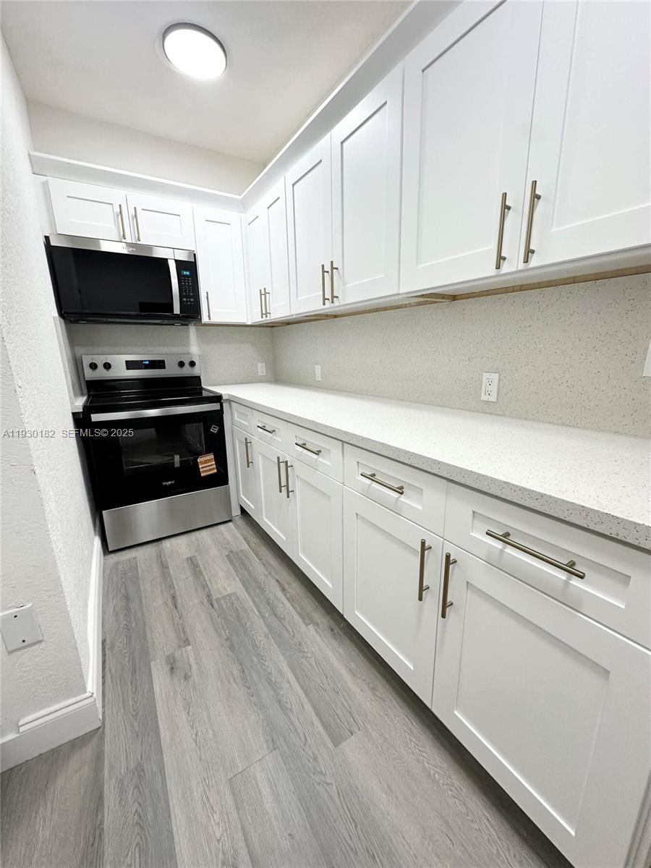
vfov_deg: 102.1
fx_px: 351
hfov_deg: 85.7
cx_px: 326
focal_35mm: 14
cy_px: 434
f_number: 2.2
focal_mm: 2.22
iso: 200
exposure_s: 1/120
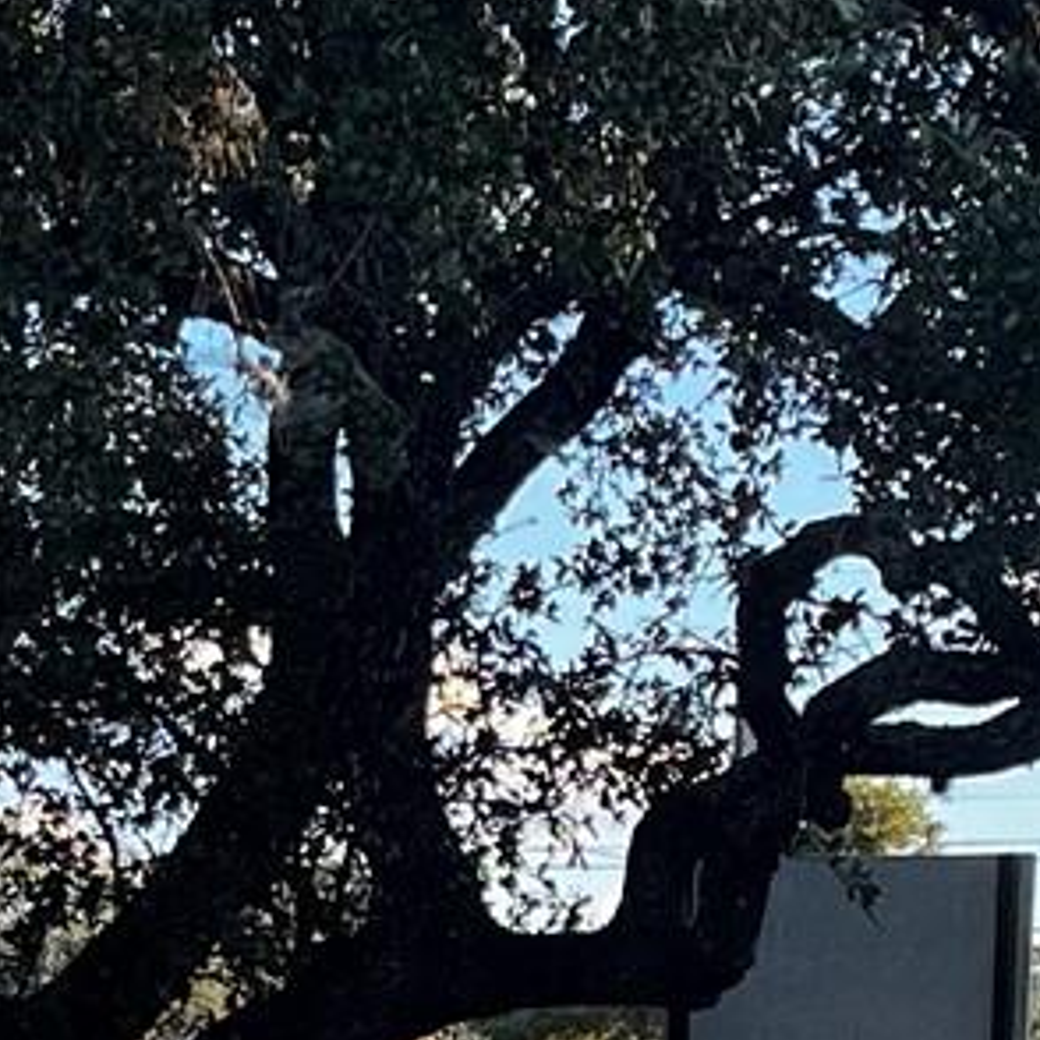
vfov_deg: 10.8
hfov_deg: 10.9
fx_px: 5439
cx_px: 439
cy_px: 1107
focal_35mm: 160
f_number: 1.6
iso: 50
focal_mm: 5.1
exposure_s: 1/688
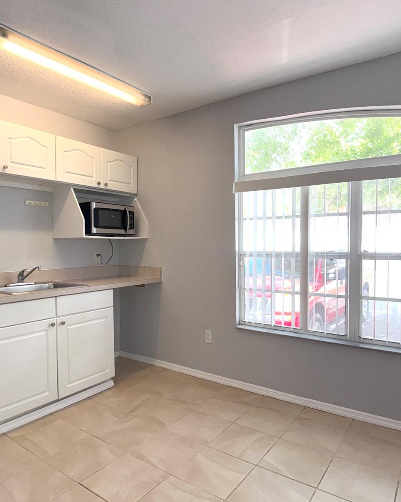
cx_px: 195
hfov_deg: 45.8
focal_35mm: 32
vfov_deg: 55.7
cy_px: 253
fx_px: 475
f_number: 1.78
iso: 100
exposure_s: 1/370
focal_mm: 6.76
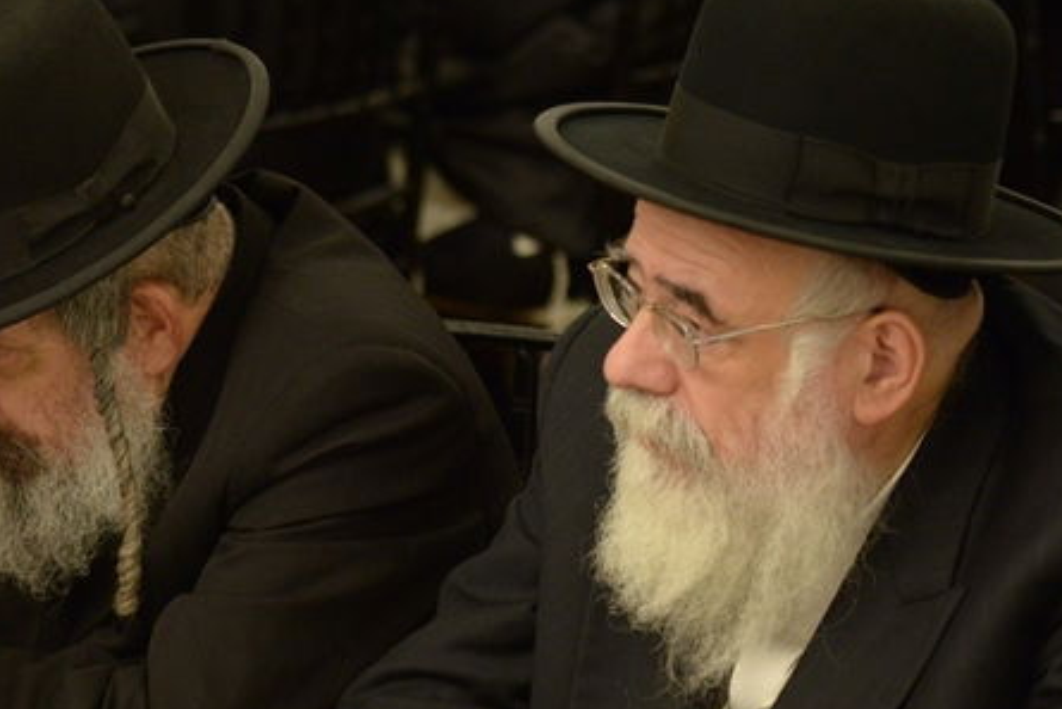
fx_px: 4751
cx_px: 17
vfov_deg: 8.5
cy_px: 386
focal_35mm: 161
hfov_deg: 12.6
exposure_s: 1/100
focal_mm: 70
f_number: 2.8
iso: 2000
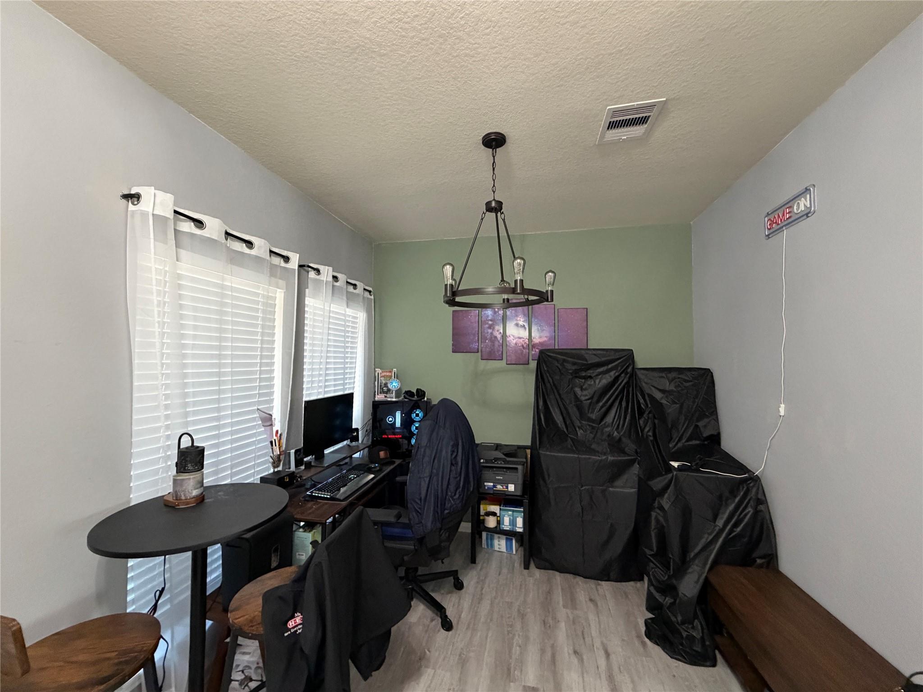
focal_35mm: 14
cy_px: 346
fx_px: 373
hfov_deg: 102.1
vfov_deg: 85.7
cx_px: 462
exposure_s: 1/60
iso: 640
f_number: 2.2
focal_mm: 2.22
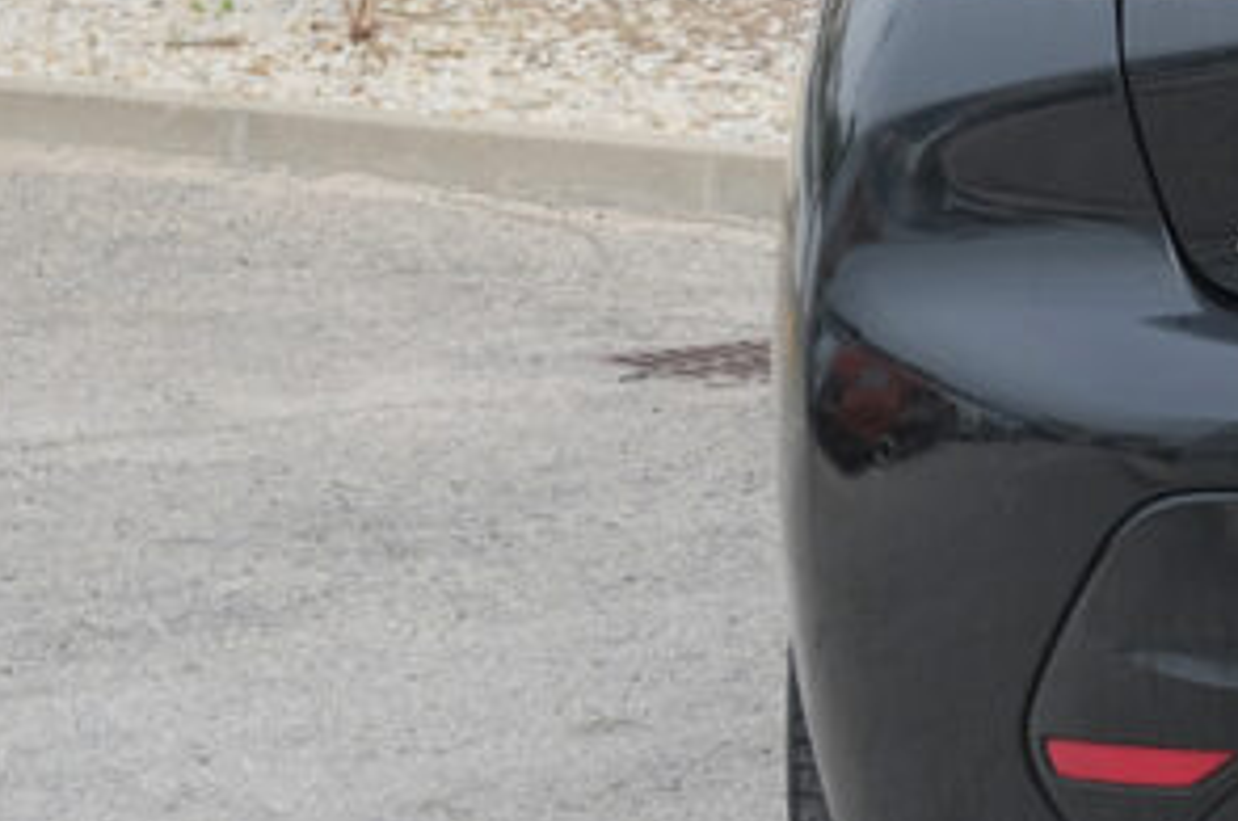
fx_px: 4910
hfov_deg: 13.5
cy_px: -11
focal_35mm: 143
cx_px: 1865
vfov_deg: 9.5
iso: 400
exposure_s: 1/200
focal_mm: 27.1
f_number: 9
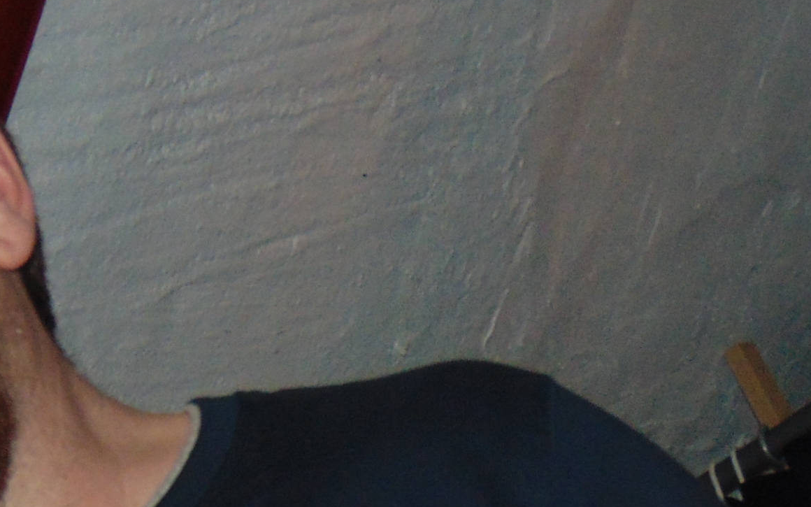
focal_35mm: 200
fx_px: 4420
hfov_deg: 10.5
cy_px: 700
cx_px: 260
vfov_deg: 6.5
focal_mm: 10.8
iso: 200
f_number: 3.6
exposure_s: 1/8
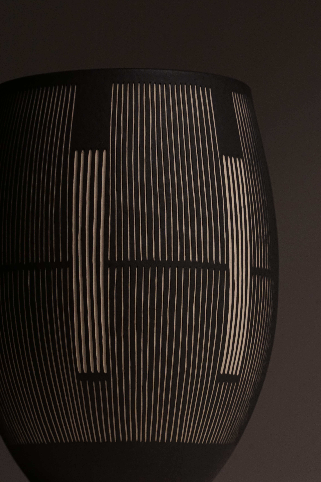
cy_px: 241
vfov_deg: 12.9
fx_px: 2126
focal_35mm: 159
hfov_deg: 8.6
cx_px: 160
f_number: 11
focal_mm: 106
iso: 250
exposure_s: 1/10
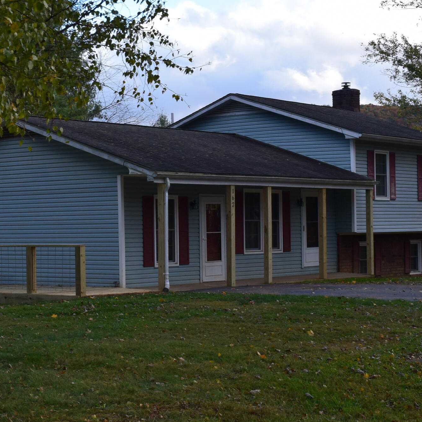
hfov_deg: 20.9
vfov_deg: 20.9
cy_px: 235
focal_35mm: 83
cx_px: 198
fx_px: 1144
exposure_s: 1/250
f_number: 10
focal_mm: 29
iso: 400
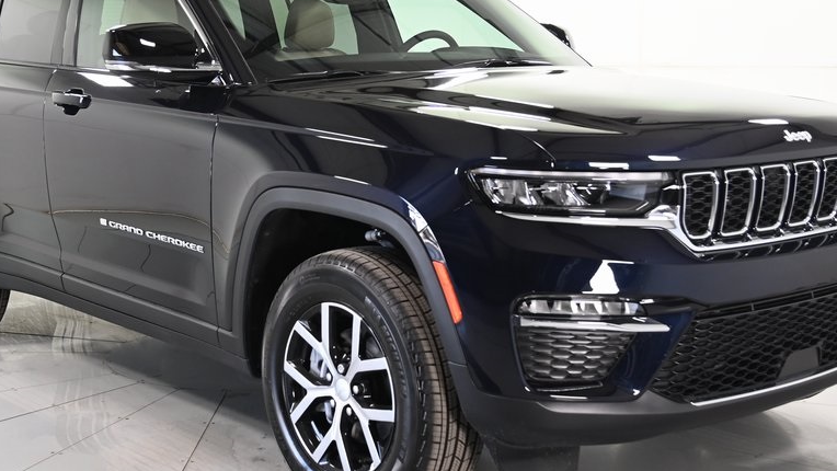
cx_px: 364
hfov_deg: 35.4
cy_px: 251
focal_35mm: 59
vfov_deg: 20.4
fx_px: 1310
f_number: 4
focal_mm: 28
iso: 800
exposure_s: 1/160
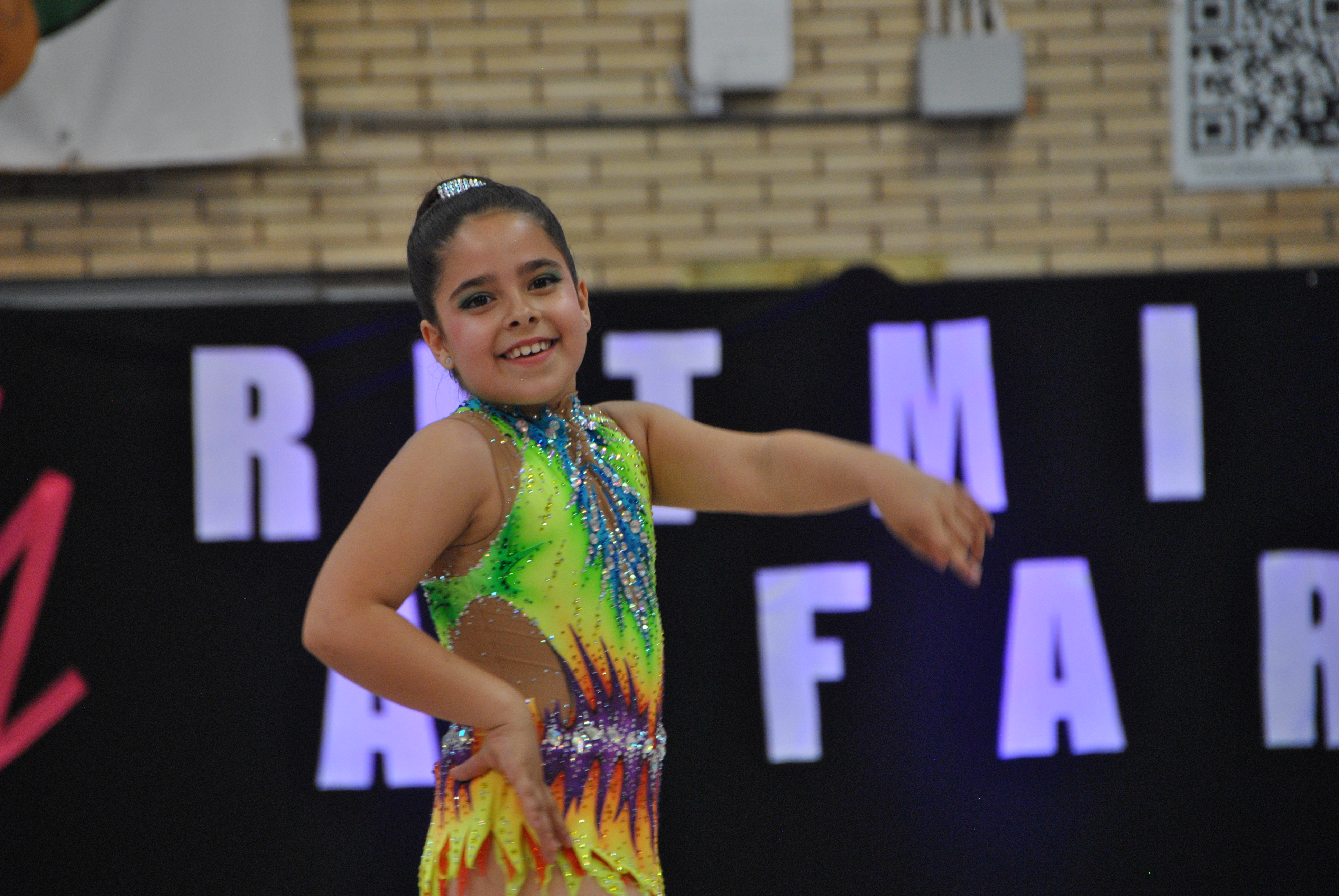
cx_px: 670
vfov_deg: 4.6
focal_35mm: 300
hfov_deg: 6.9
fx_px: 11172
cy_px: 448
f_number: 6.3
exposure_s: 1/125
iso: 800
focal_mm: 200
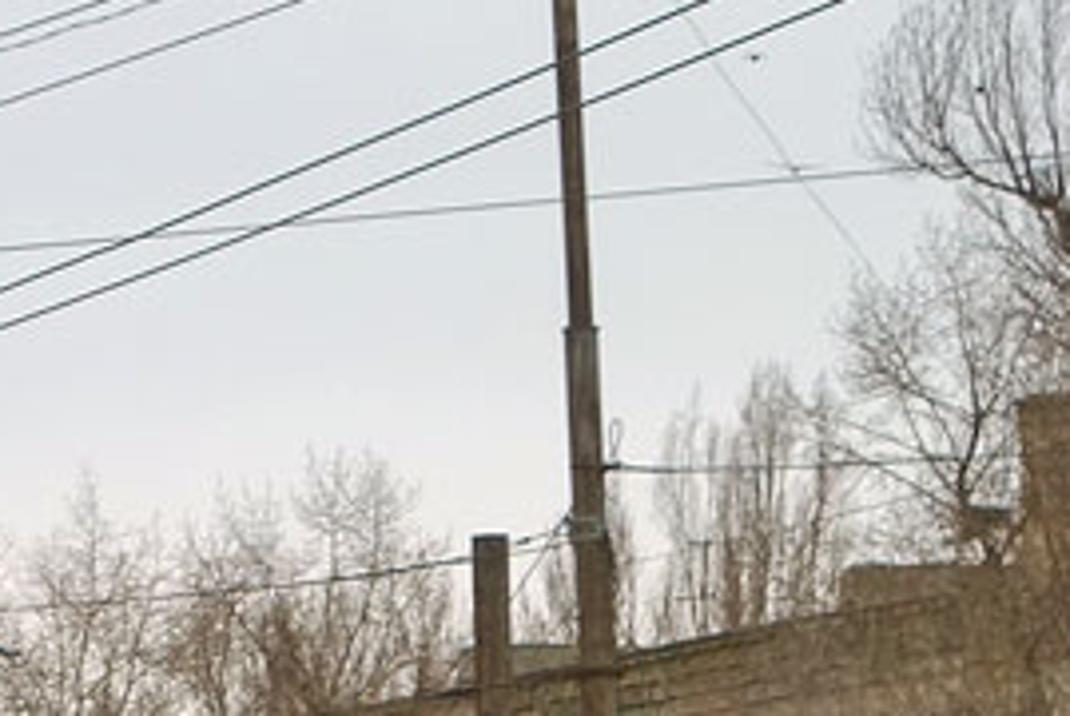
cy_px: 1010
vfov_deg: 3.6
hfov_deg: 5.3
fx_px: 11396
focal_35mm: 383
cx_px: -469
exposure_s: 1/160
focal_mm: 31.83
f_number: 5.6
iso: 125
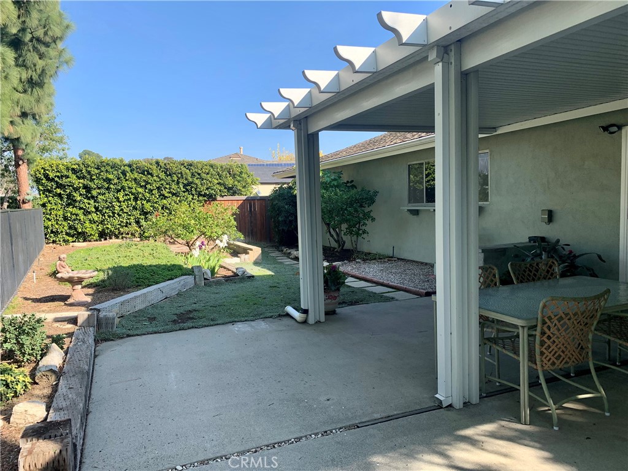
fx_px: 472
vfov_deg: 53.1
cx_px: 314
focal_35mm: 26
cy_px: 236
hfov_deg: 67.3
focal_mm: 4.25
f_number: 1.8
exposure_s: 1/789
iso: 25
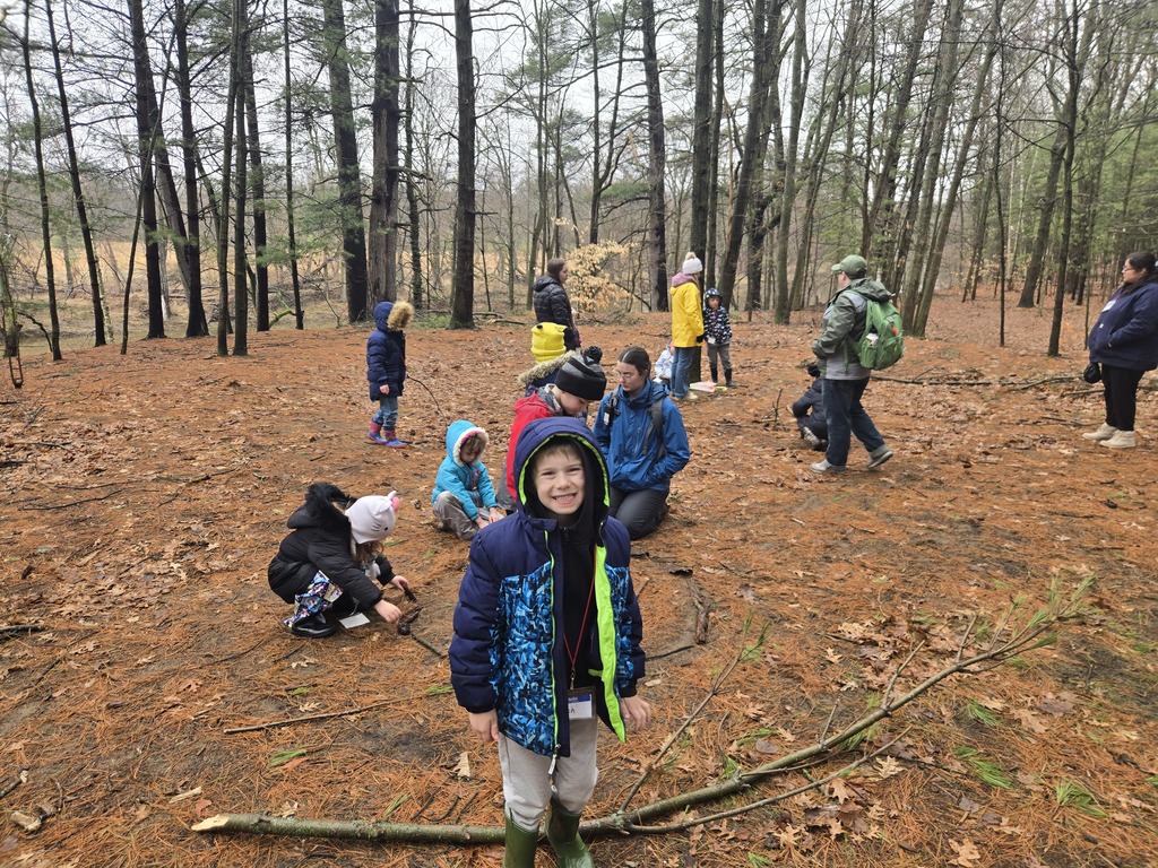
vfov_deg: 58.9
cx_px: 579
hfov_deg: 73.9
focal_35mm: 23
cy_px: 434
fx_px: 769
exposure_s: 1/180
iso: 64
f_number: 1.8
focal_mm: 5.4
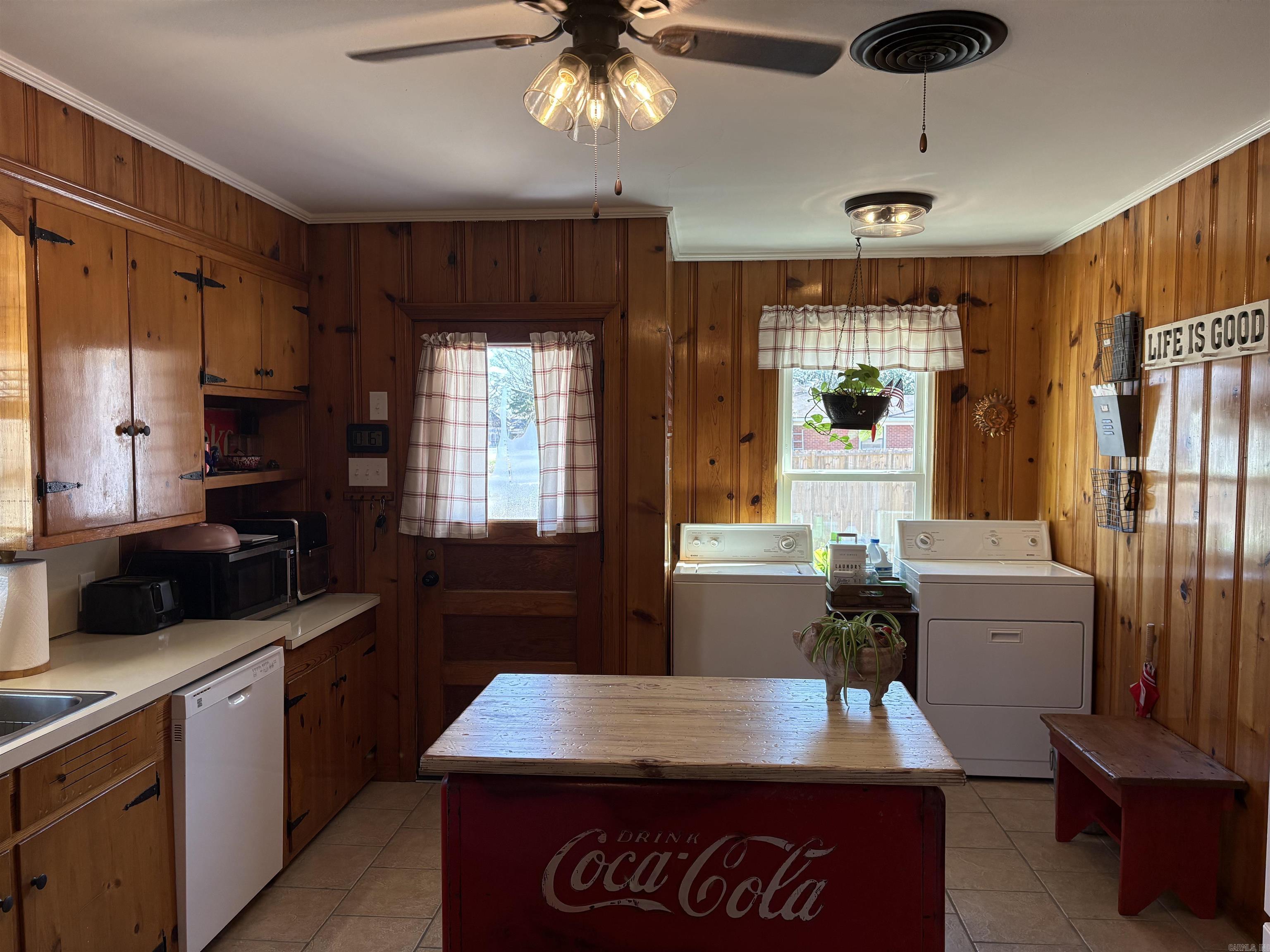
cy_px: 476
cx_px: 635
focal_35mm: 26
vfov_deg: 53.1
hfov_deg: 67.3
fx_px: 954
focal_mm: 5.96
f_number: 1.6
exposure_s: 1/120
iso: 160
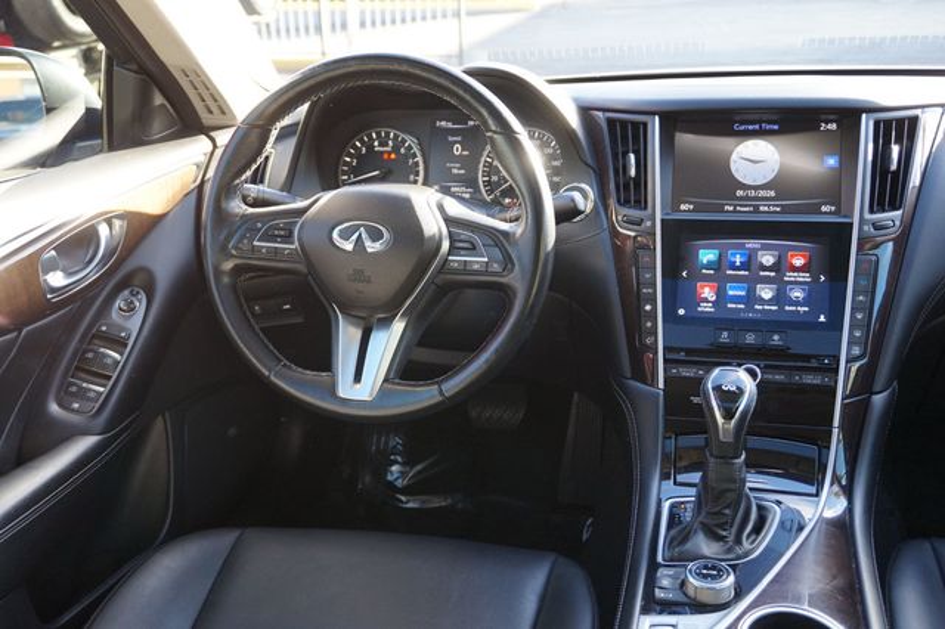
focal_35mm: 36
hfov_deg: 53.2
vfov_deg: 36.8
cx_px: 472
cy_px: 314
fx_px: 944
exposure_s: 1/60
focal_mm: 24
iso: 320
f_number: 4.5
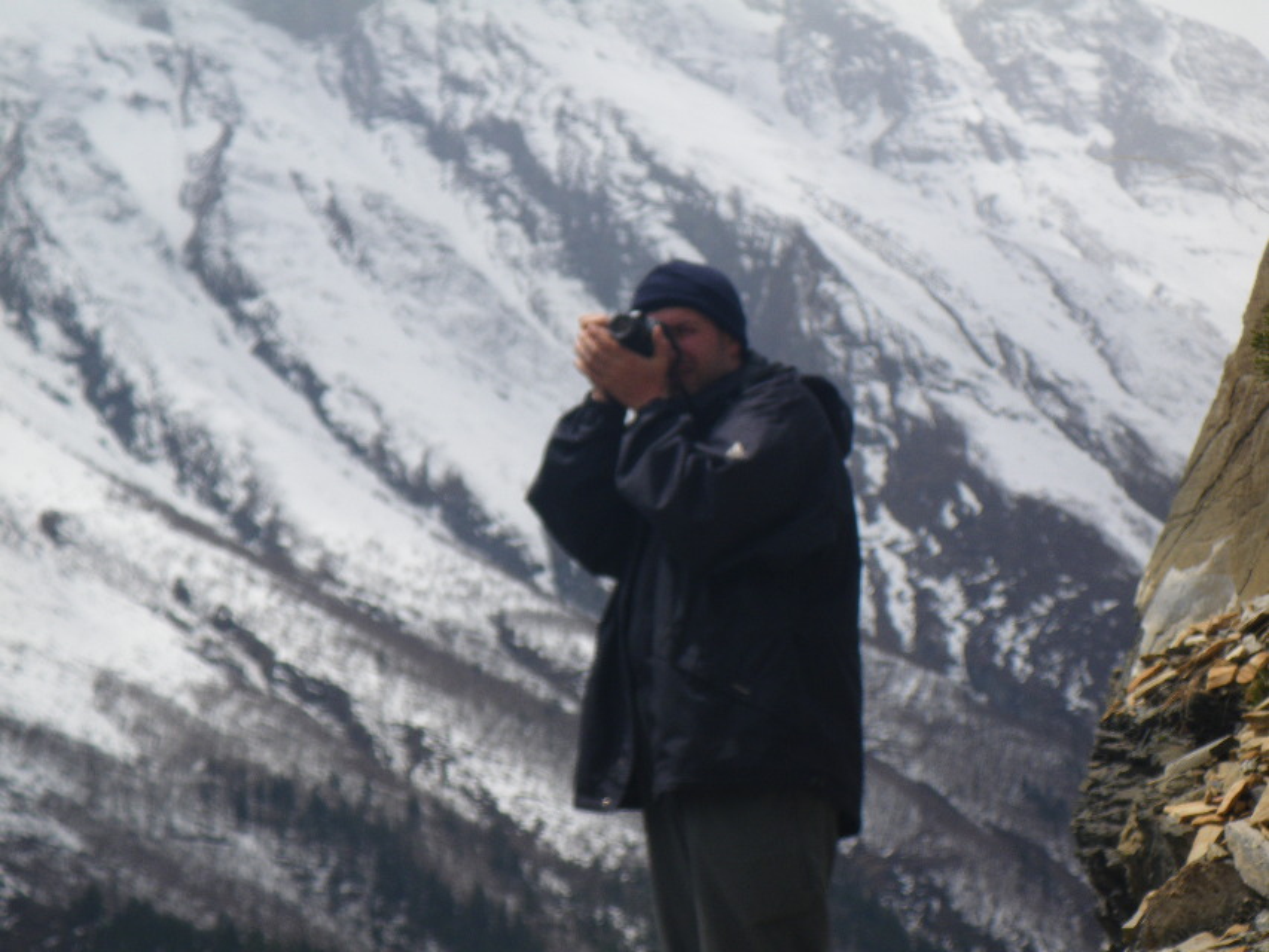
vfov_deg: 10.6
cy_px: 476
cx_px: 634
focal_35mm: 140
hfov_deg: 14.1
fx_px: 5133
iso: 50
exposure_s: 1/320
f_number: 6.6
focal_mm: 25
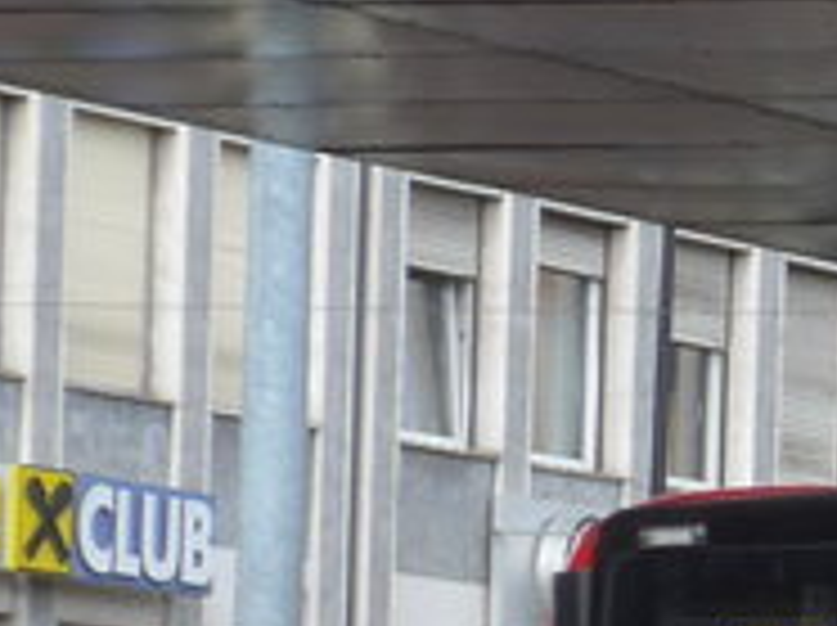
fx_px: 11543
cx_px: 1971
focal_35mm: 478
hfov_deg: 4.1
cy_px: 1157
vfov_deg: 3.1
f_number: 4.2
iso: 80
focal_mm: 15
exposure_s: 1/250
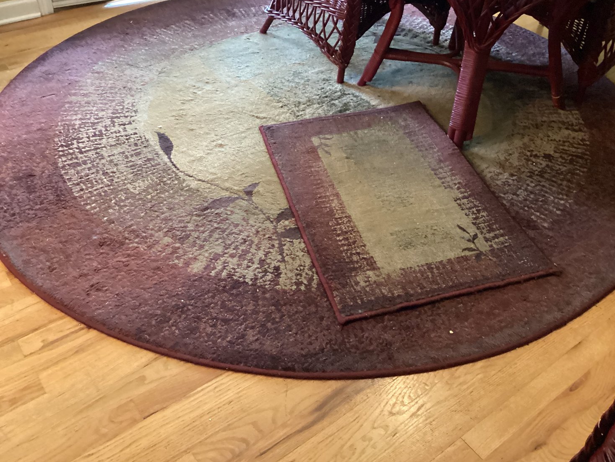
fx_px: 569
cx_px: 317
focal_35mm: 32
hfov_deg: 56.8
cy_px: 230
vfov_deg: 44.2
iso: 640
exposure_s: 1/30
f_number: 2.4
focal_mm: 3.3
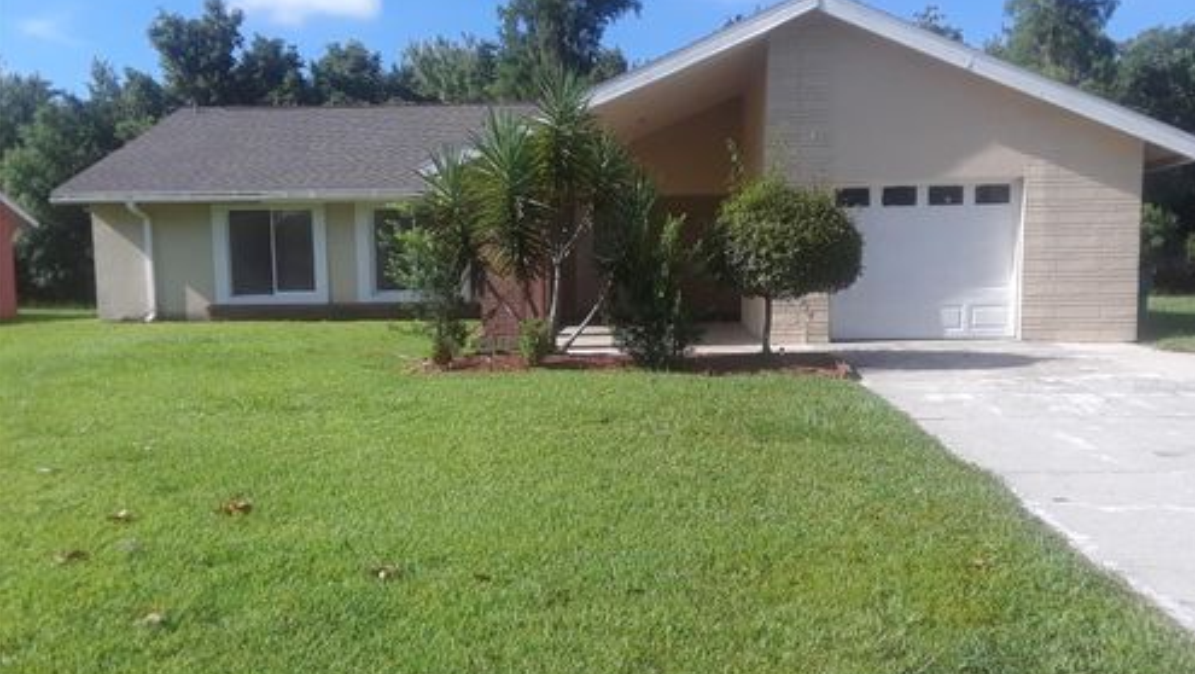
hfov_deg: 59.5
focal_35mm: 33
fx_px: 1046
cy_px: 385
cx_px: 601
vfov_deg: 35.6
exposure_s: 1/1041
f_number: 1.9
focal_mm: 2.47
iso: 40
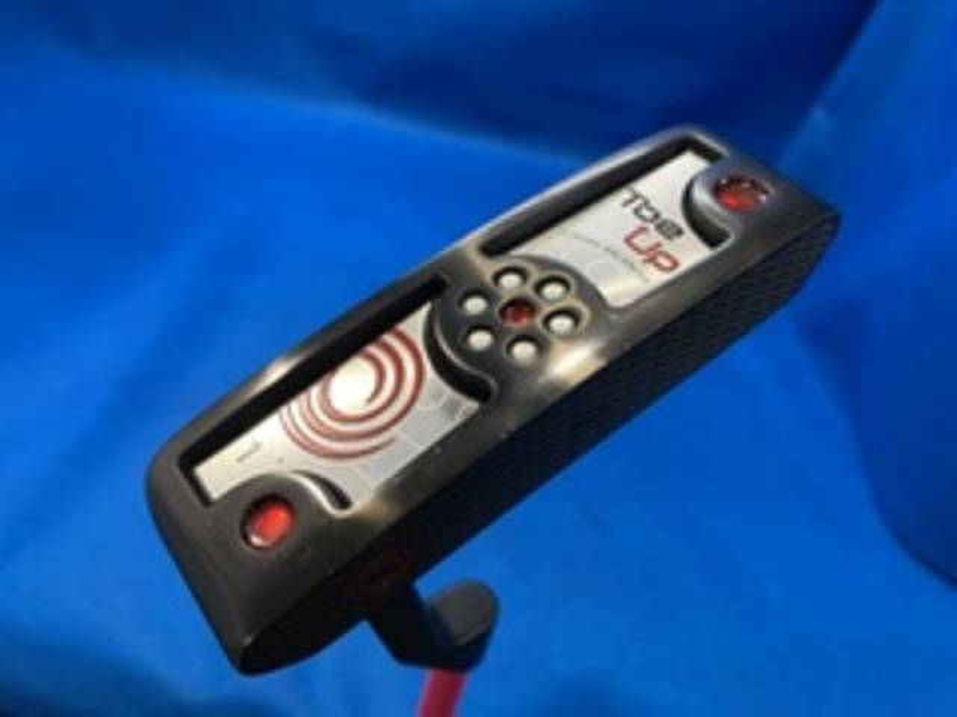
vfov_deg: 53.1
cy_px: 358
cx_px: 478
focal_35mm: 26
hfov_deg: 67.3
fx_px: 719
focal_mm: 4.25
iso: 100
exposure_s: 1/60
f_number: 1.8
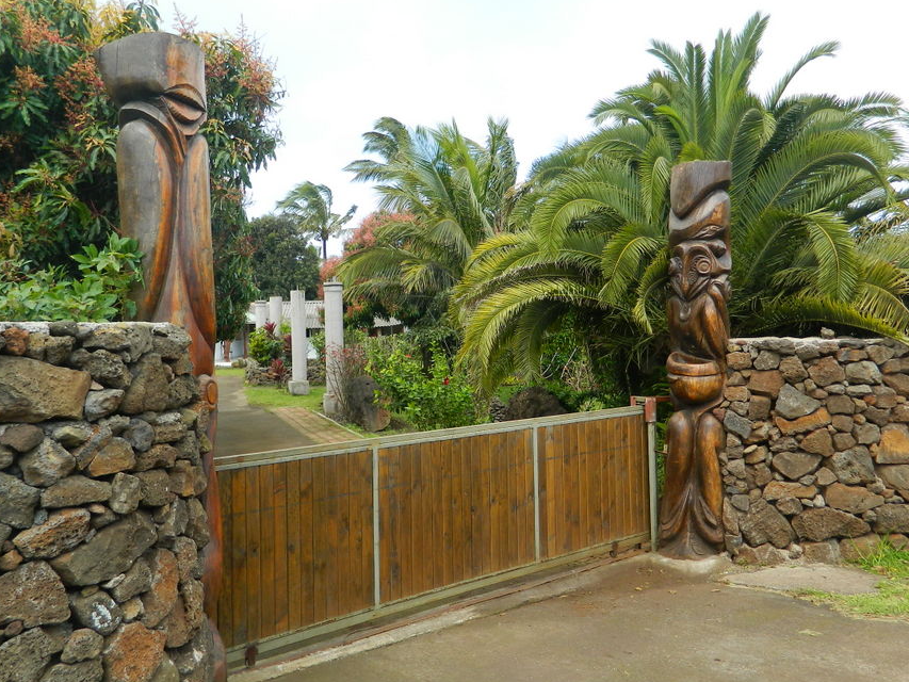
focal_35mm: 30
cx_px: 466
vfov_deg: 46.8
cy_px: 319
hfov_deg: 59.9
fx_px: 788
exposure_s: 1/250
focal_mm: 4.5
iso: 80
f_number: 3.1
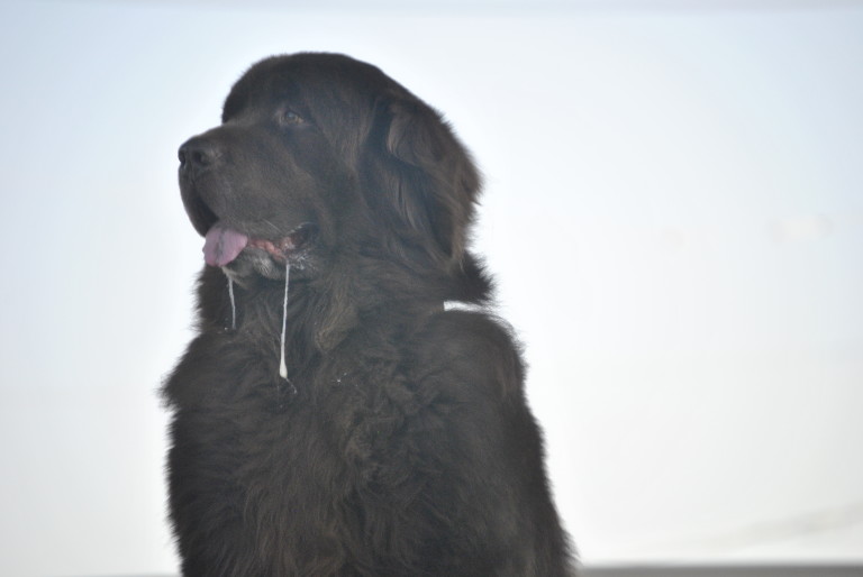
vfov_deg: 4.6
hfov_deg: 6.9
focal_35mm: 300
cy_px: 288
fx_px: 7200
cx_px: 432
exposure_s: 1/500
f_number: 5.6
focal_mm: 200
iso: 640
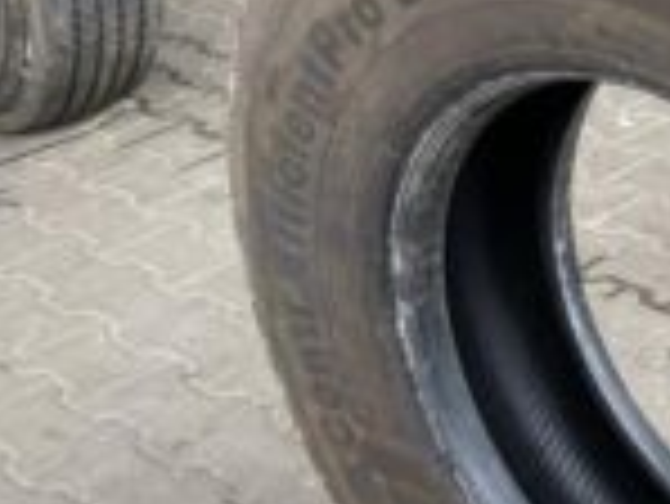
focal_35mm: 75
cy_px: 308
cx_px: 742
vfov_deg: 19.6
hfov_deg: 24.2
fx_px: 1453
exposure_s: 1/115
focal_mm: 4.25
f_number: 1.8
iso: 125
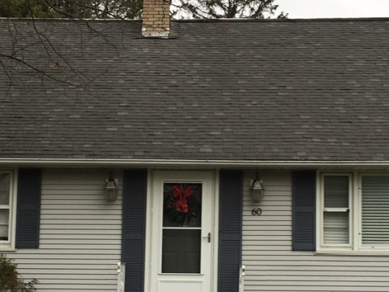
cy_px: 210
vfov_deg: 23.1
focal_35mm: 63
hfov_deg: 30.7
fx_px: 709
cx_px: 177
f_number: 2.2
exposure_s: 1/199
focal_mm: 4.15
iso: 32
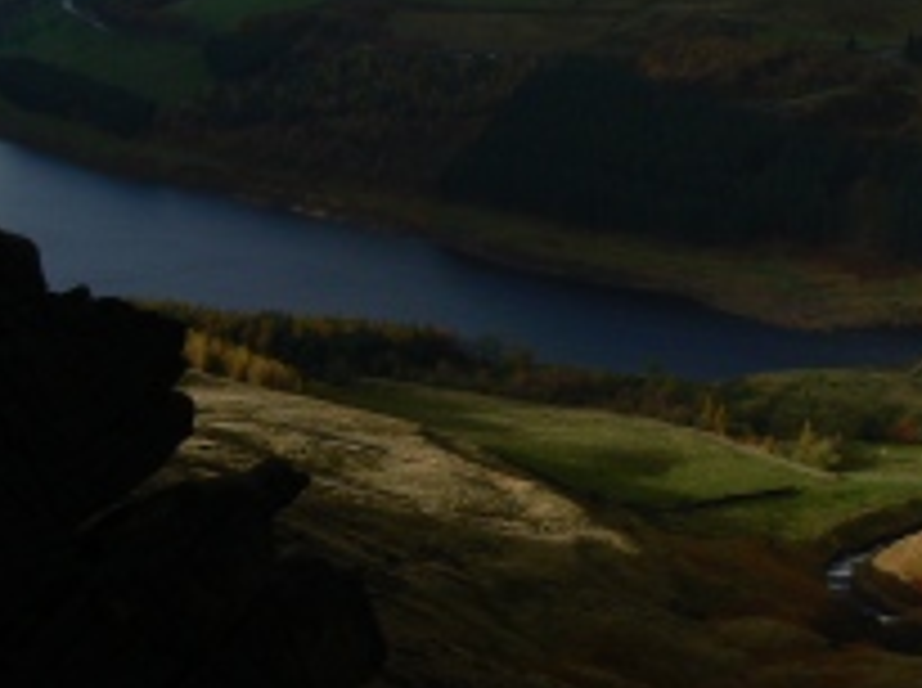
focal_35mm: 76
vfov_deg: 19.0
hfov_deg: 25.1
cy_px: 58
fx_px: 2021
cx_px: 792
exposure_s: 1/500
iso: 80
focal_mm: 6
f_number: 5.6
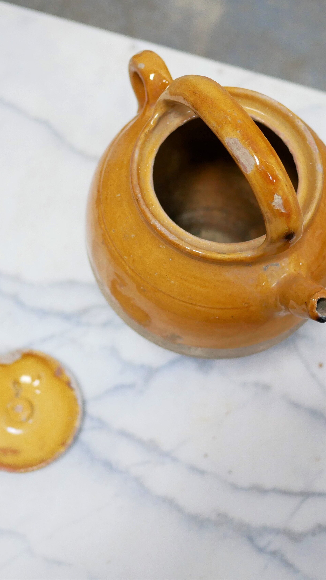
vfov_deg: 35.4
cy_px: 286
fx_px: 907
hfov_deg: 20.4
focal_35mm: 59
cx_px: 161
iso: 800
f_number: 1.7
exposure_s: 1/60
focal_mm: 20
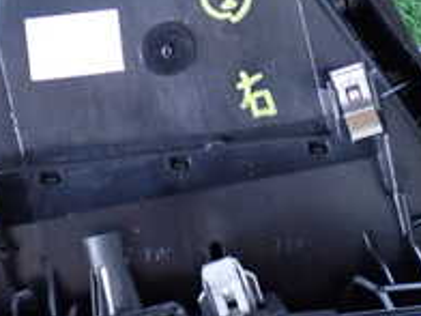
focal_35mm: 98
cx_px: 165
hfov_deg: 20.0
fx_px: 1192
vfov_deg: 15.0
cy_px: 60
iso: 800
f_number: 2.4
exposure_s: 1/30
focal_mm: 5.79
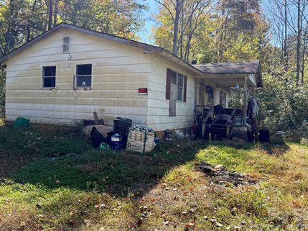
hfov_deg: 63.4
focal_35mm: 28
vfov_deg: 49.6
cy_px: 108
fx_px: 249
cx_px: 144
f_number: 1.78
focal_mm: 6.76
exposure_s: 1/1192
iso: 100
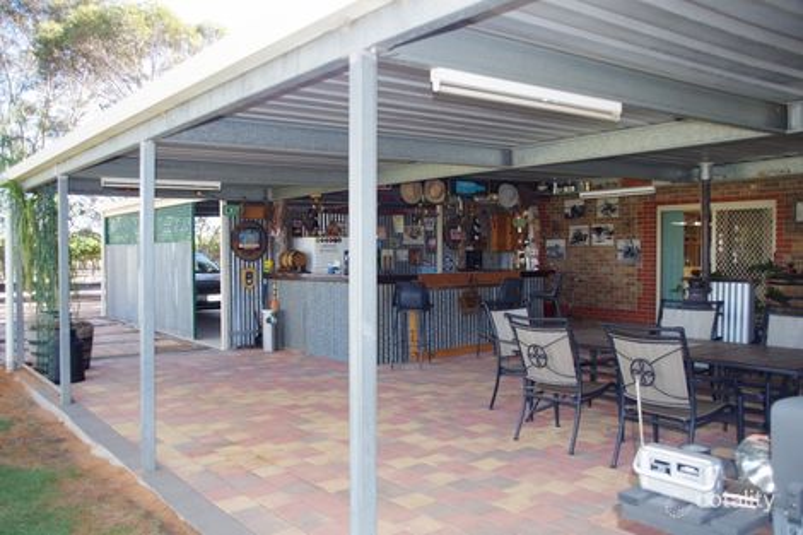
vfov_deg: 42.3
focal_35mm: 31
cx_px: 402
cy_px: 268
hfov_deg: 60.3
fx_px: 691
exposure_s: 1/125
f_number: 4
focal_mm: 21
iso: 400
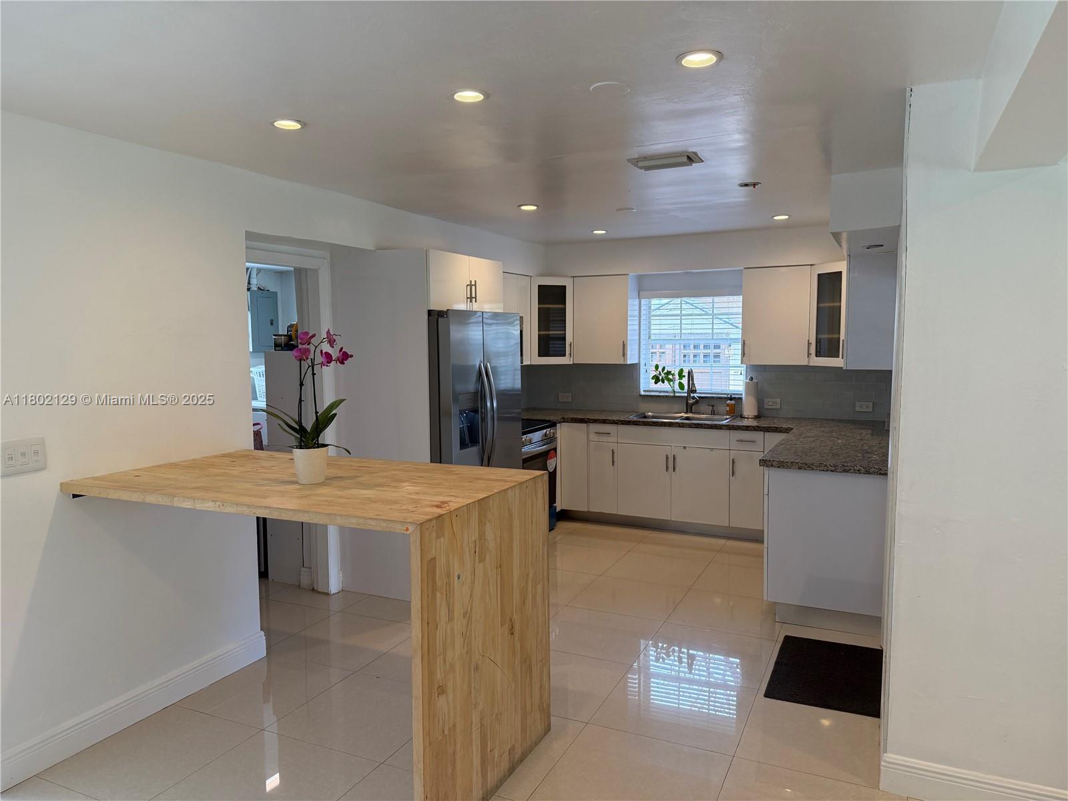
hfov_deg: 71.6
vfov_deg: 56.8
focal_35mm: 24
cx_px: 534
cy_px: 400
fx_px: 740
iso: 160
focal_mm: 6.76
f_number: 1.78
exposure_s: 1/168
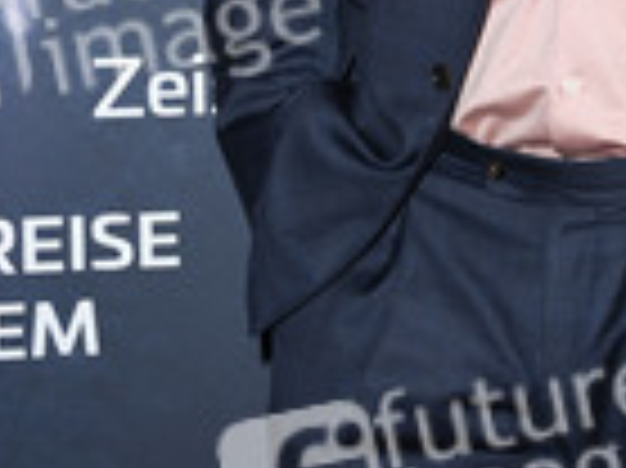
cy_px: -207
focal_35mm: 216
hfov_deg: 9.1
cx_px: 581
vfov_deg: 6.8
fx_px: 3903
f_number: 5.6
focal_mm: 78
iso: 400
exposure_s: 1/250
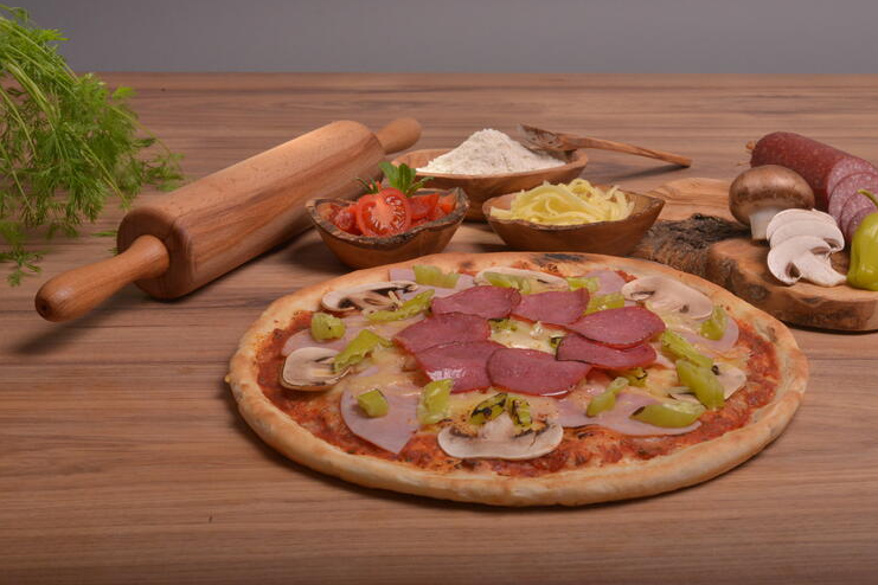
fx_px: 1317
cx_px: 473
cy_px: 275
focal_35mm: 54
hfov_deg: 36.9
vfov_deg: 25.1
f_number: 16
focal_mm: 50
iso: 1000
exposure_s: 1/250
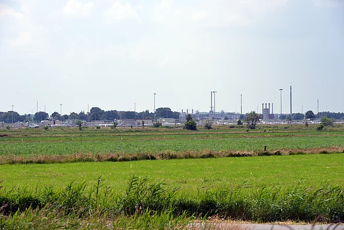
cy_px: 115
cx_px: 172
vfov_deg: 9.8
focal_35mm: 140
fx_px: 1338
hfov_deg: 14.7
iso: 125
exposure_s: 1/320
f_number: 9
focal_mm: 140
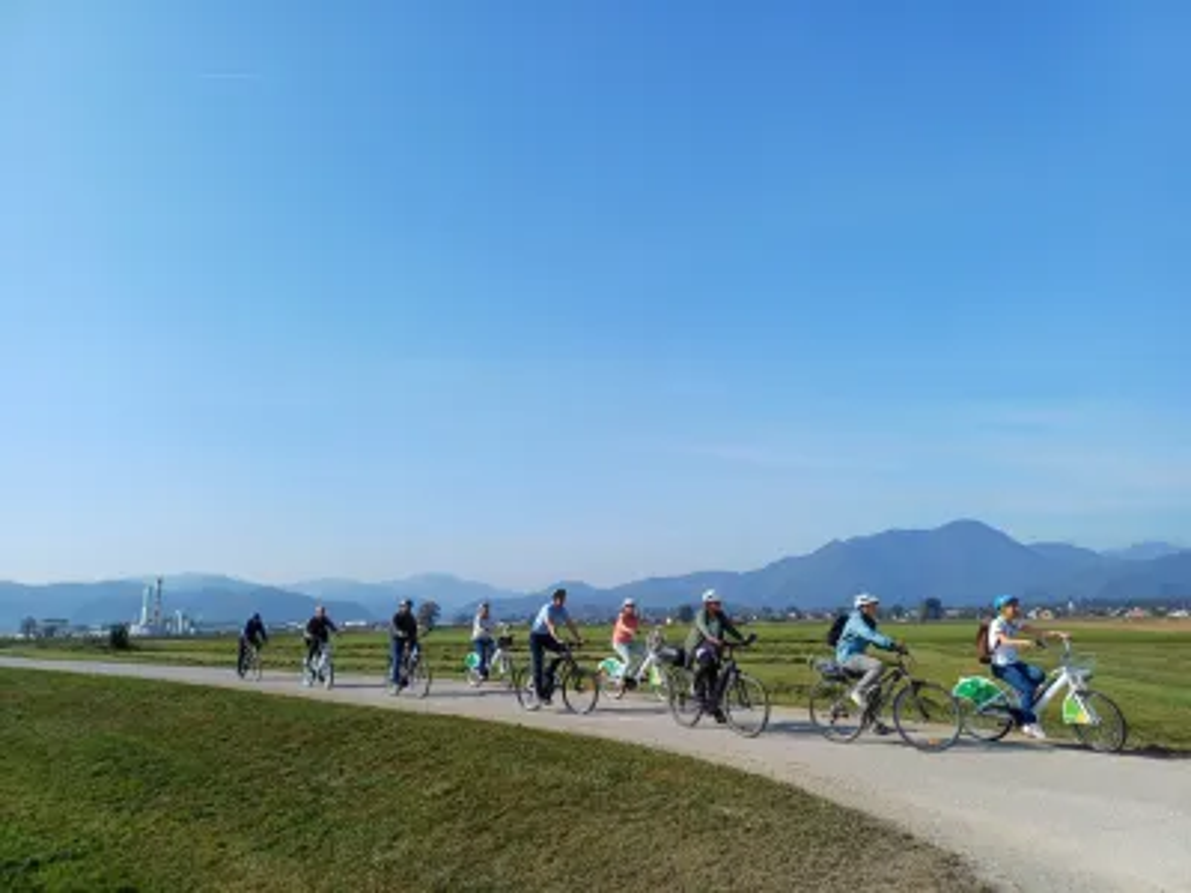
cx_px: 596
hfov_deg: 69.4
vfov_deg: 54.9
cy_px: 446
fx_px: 860
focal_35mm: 25
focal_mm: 4.65
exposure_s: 1/1259
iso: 50
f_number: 1.8
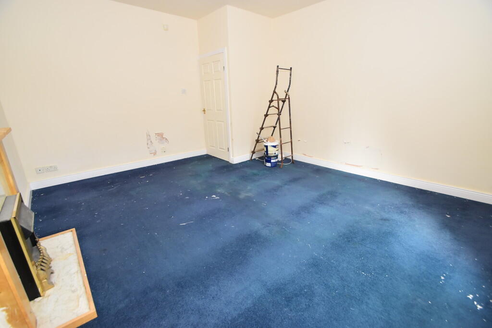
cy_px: 164
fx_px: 205
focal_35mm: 15
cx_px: 246
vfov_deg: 77.3
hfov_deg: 100.4
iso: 800
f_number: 5
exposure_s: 1/100
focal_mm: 10
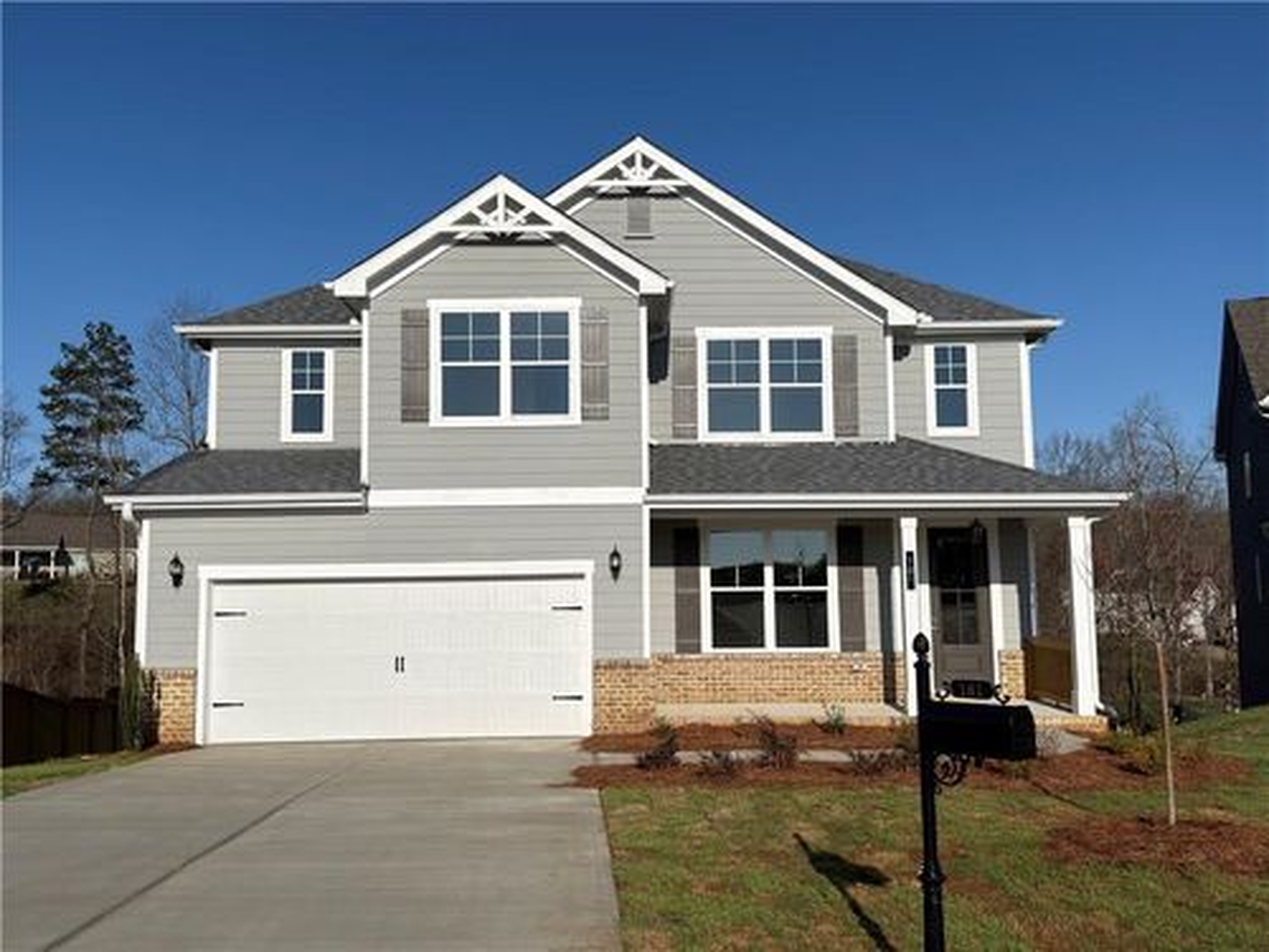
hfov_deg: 52.6
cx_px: 634
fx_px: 1283
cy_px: 476
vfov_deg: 40.7
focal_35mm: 35
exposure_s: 1/11364
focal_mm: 6.76
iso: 64
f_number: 1.78
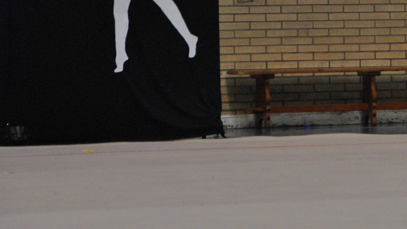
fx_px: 3291
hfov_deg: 7.1
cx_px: 394
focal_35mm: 305
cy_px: -29
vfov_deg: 4.0
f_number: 5.3
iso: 800
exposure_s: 1/250
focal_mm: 86
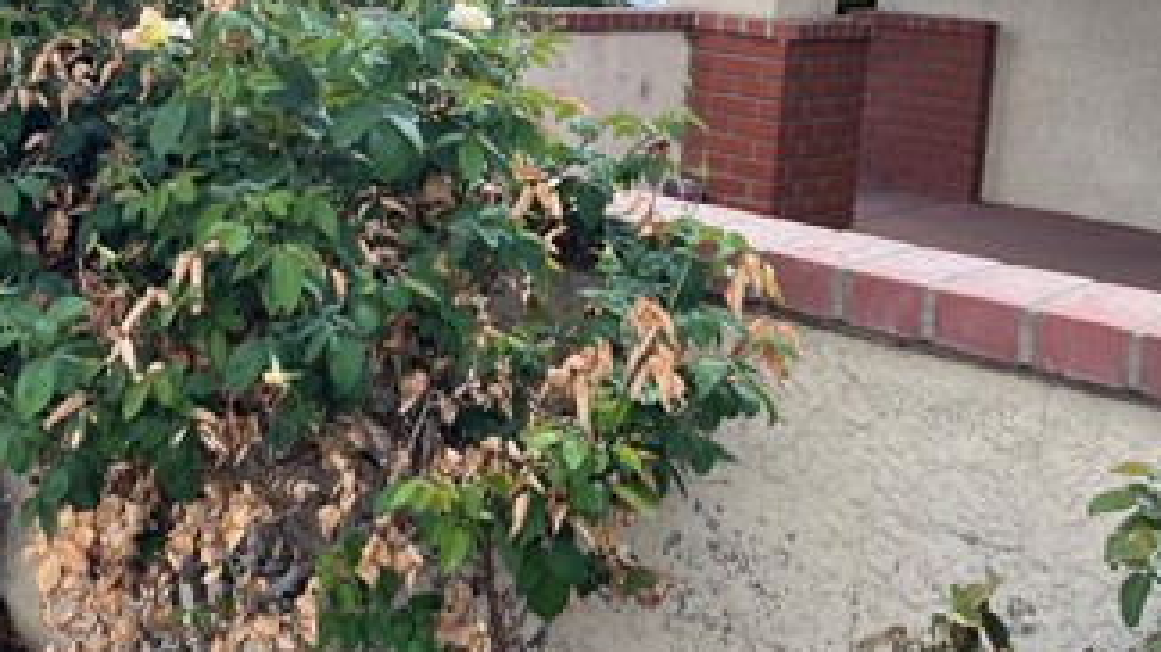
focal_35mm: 56
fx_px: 1723
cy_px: 39
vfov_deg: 20.9
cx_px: 383
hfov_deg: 36.8
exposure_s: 1/1106
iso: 50
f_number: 1.6
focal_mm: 5.1
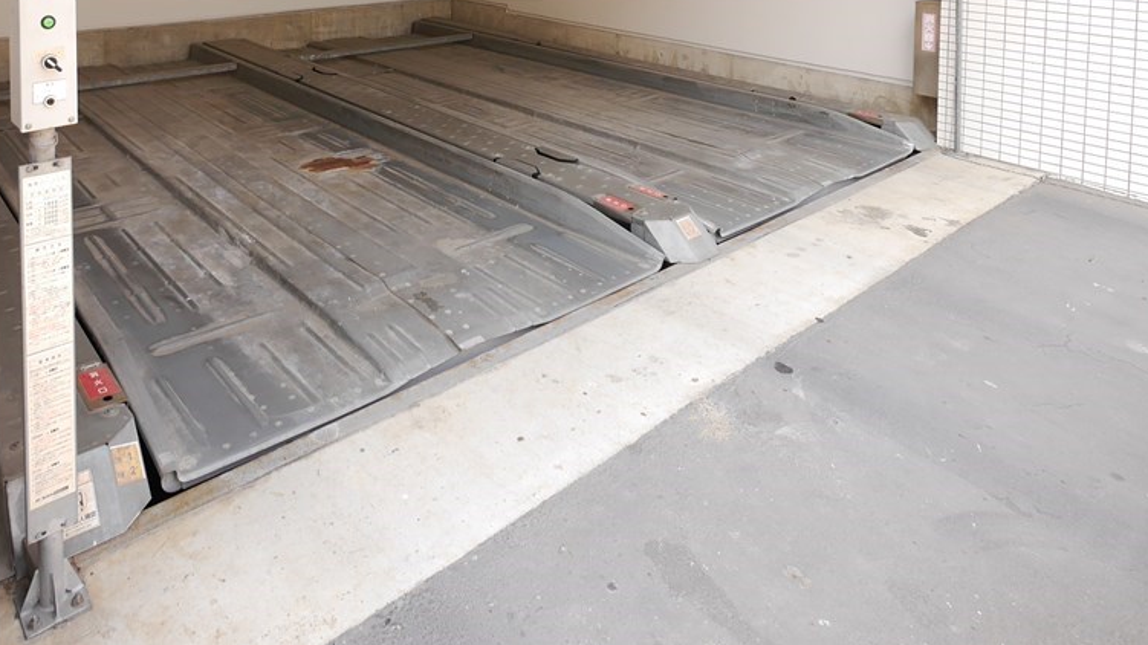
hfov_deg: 71.3
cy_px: -72
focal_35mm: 26
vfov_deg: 37.0
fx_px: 791
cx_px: 469
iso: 160
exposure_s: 1/60
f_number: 4
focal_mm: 7
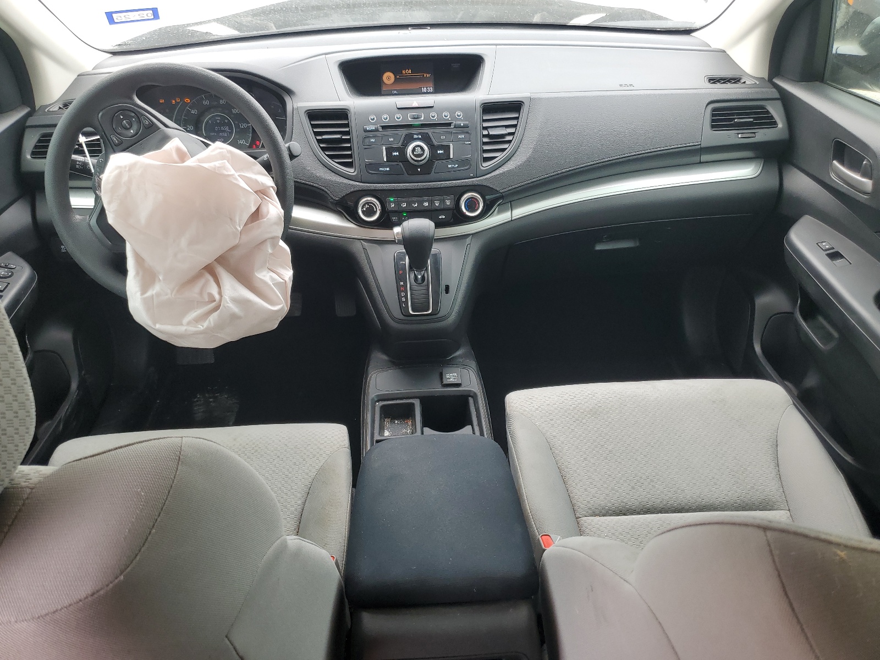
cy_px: 330
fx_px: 661
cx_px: 440
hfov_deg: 67.3
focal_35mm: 26
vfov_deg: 53.1
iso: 50
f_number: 1.5
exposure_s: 1/208
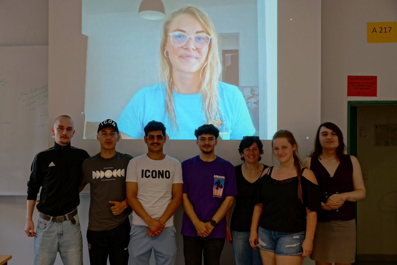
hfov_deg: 49.6
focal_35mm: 39
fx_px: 430
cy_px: 132
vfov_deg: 34.2
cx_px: 198
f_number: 4
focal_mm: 26
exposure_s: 1/60
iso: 320
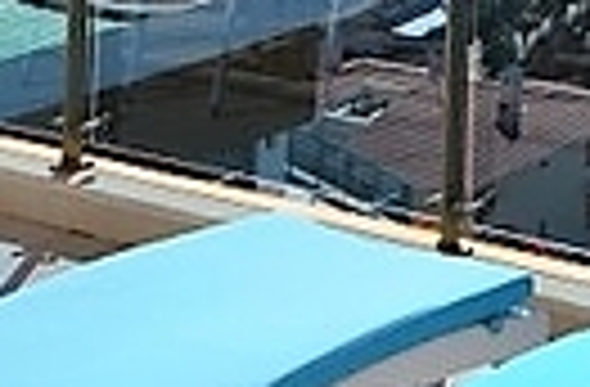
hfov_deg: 18.8
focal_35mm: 100
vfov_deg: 11.2
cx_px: 804
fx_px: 1631
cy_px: -558
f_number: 13
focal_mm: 12
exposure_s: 1/250
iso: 100
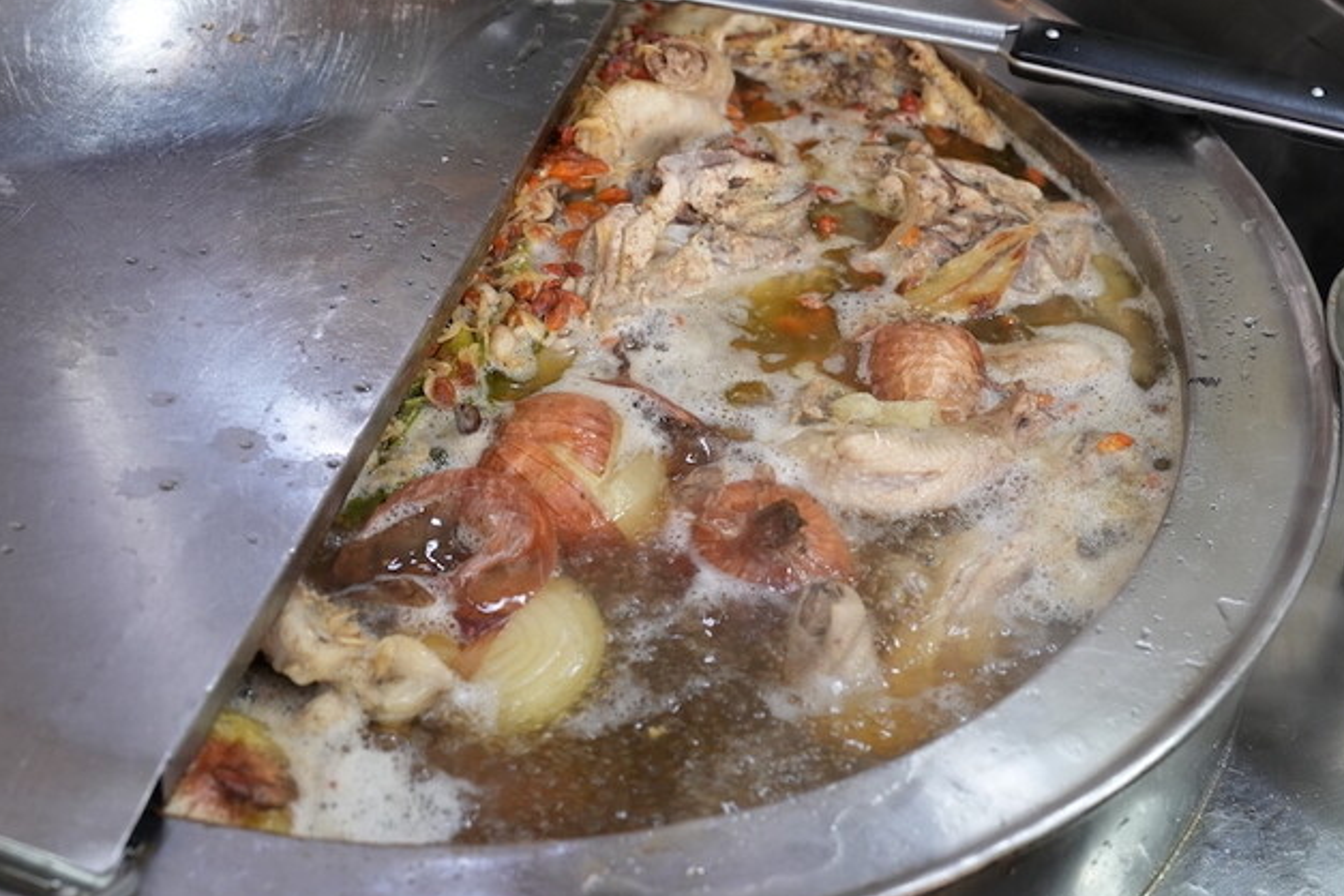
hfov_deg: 32.8
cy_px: 418
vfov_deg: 22.3
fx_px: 2277
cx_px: 774
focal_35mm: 61
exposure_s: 1/80
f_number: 5
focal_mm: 45
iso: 1600
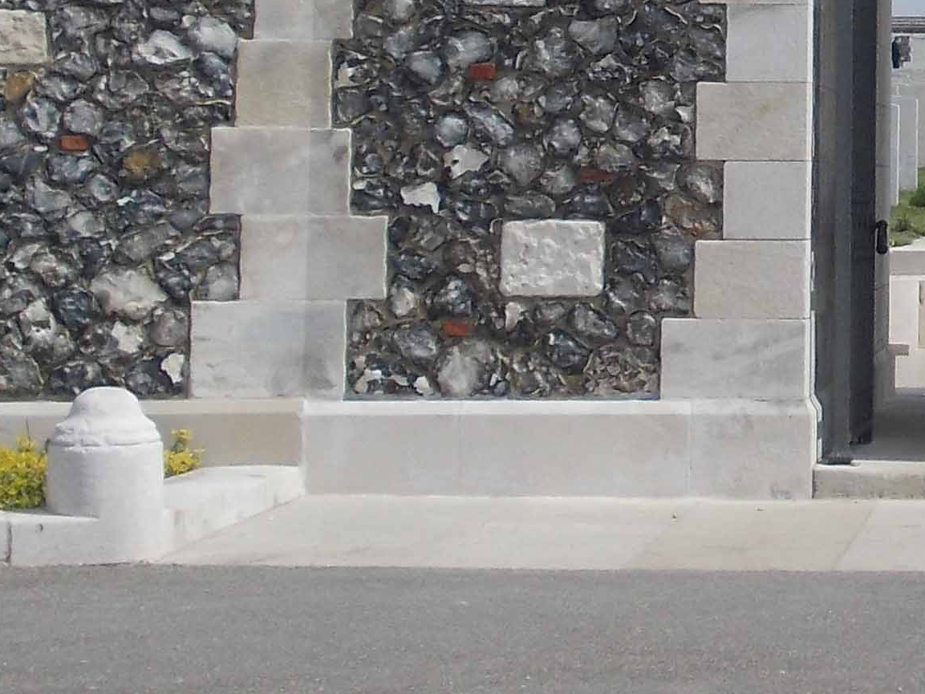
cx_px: 1158
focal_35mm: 136
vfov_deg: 10.7
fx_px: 3635
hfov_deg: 14.0
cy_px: -156
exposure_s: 1/400
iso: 80
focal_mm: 6.1
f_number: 6.5
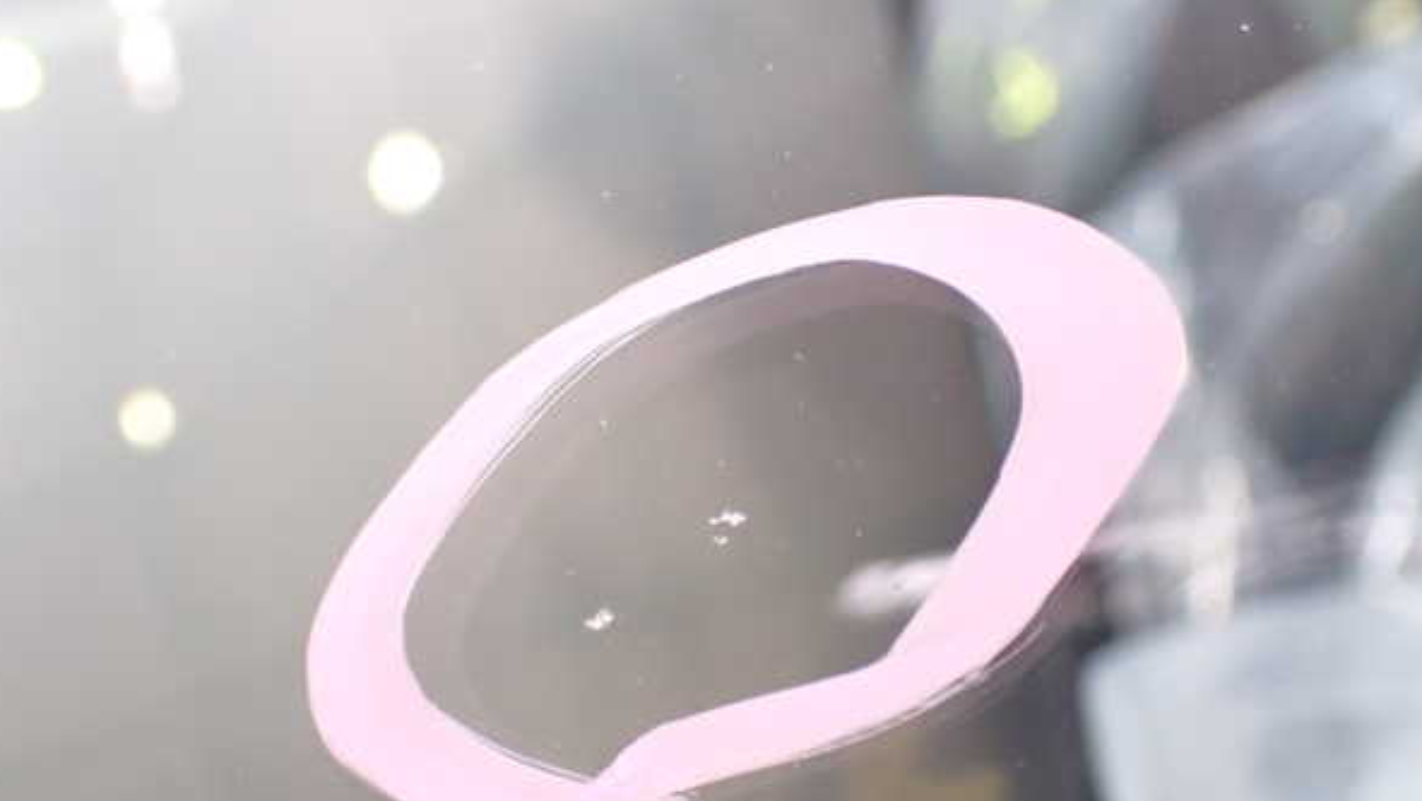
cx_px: 705
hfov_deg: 48.3
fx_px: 1584
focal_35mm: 42
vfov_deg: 28.3
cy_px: 462
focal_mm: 6.83
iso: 800
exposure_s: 1/40
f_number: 2.7
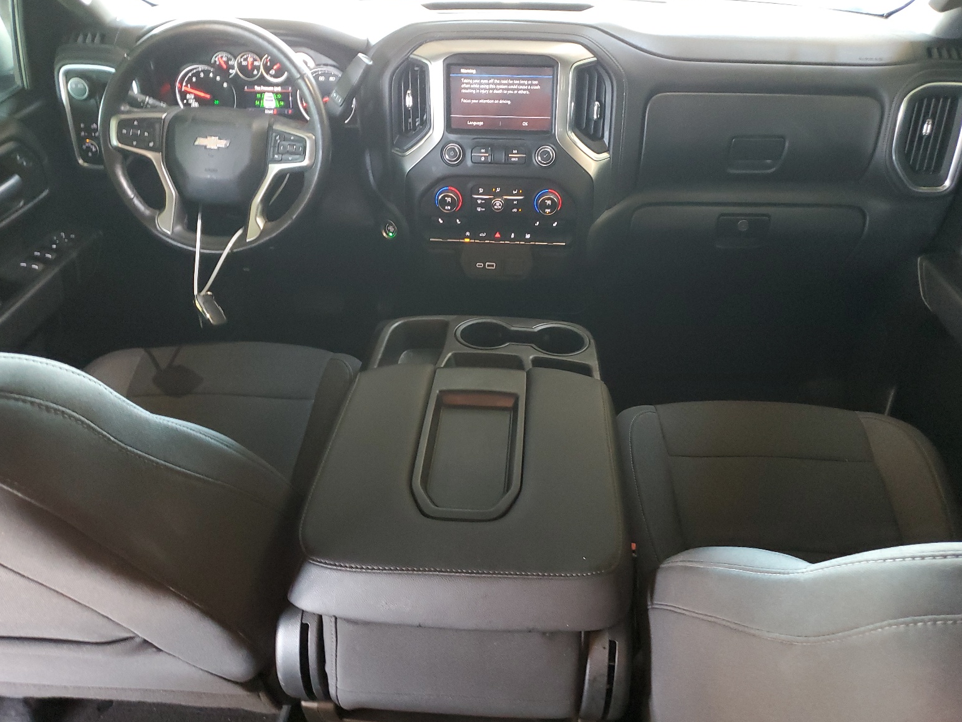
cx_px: 489
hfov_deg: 65.3
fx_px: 750
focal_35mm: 27
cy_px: 351
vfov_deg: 51.4
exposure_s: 1/20
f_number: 1.5
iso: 305
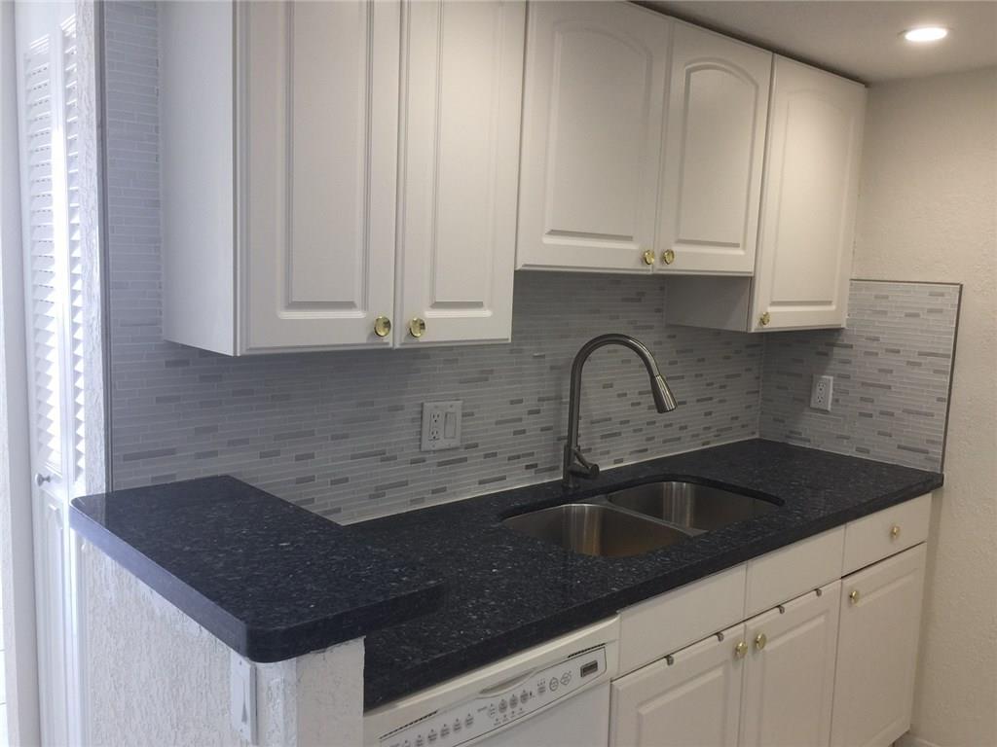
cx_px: 498
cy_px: 374
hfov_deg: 61.7
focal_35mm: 29
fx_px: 835
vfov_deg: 48.2
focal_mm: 4.15
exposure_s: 1/30
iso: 32
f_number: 2.2
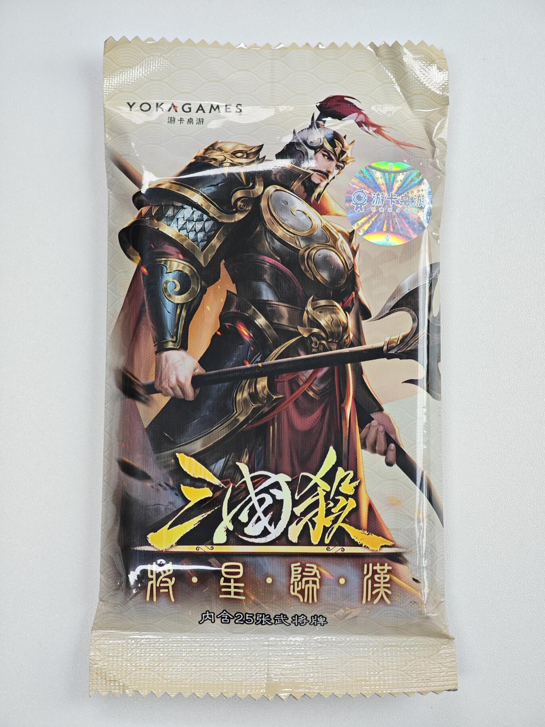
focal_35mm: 75
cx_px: 272
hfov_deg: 19.6
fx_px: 1574
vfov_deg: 26.0
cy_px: 364
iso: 80
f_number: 1.8
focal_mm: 12.28
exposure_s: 1/100
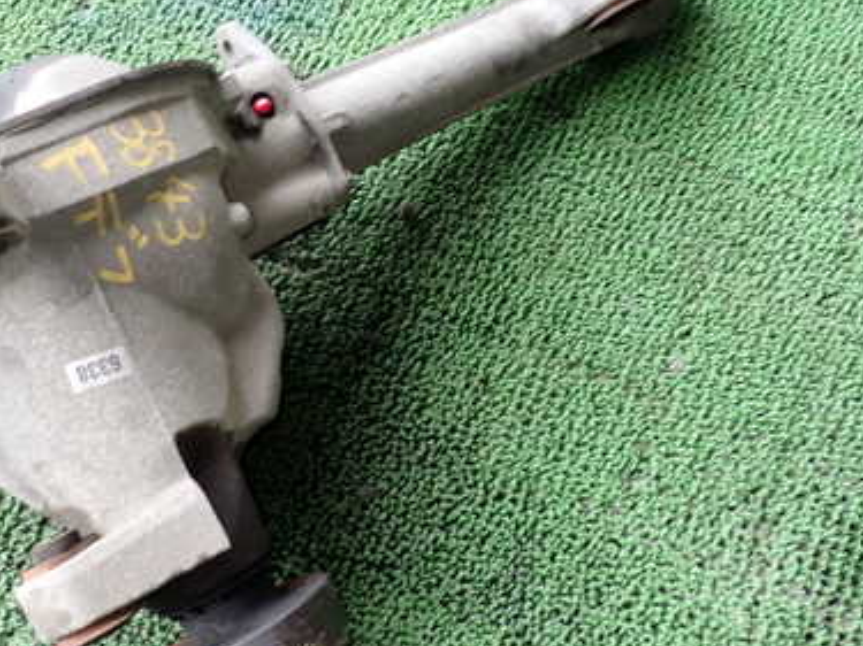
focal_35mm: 48
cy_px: 315
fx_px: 1196
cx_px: 244
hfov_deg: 38.9
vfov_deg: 30.2
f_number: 2.3
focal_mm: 5.4
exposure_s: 1/60
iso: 200
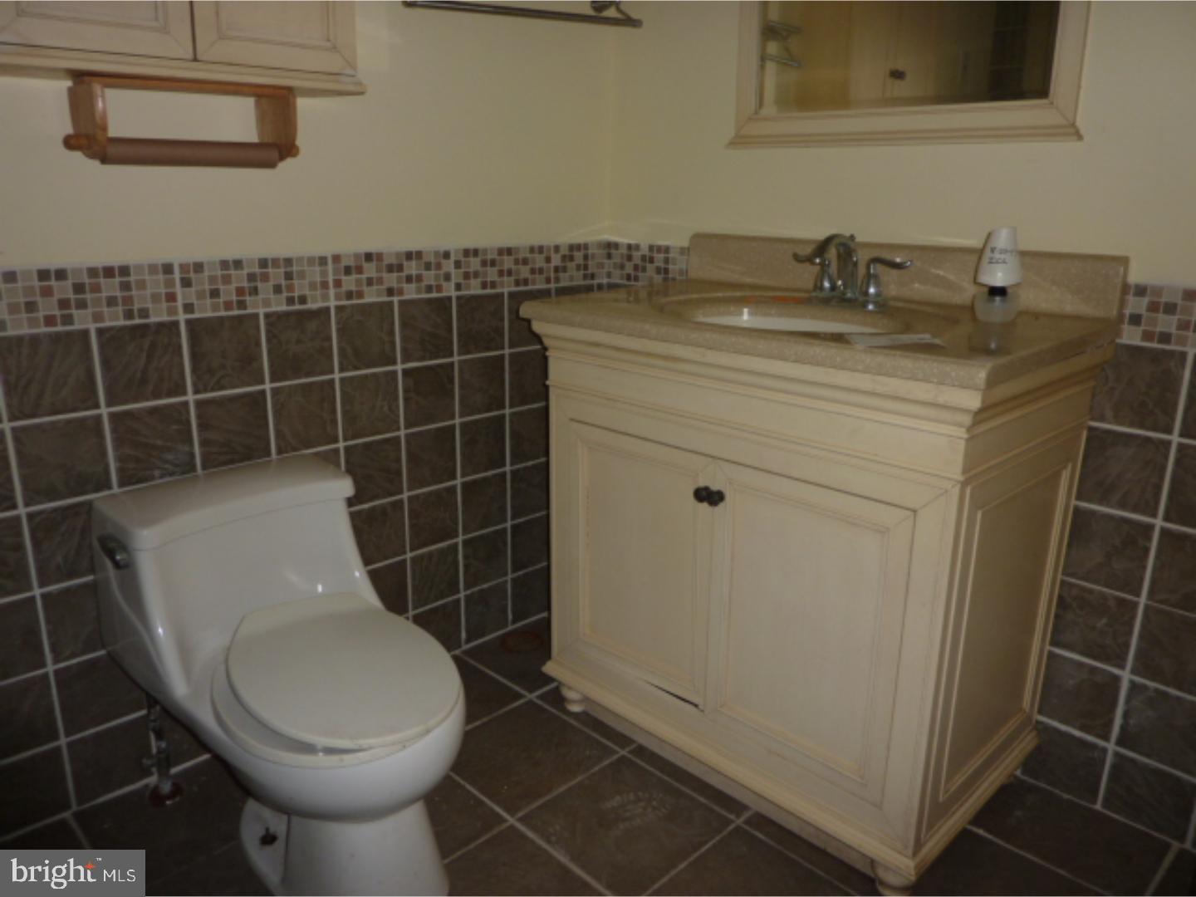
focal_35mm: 25
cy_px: 448
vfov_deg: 54.9
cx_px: 598
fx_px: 864
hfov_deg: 69.4
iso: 100
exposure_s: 1/30
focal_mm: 4.1
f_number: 3.3
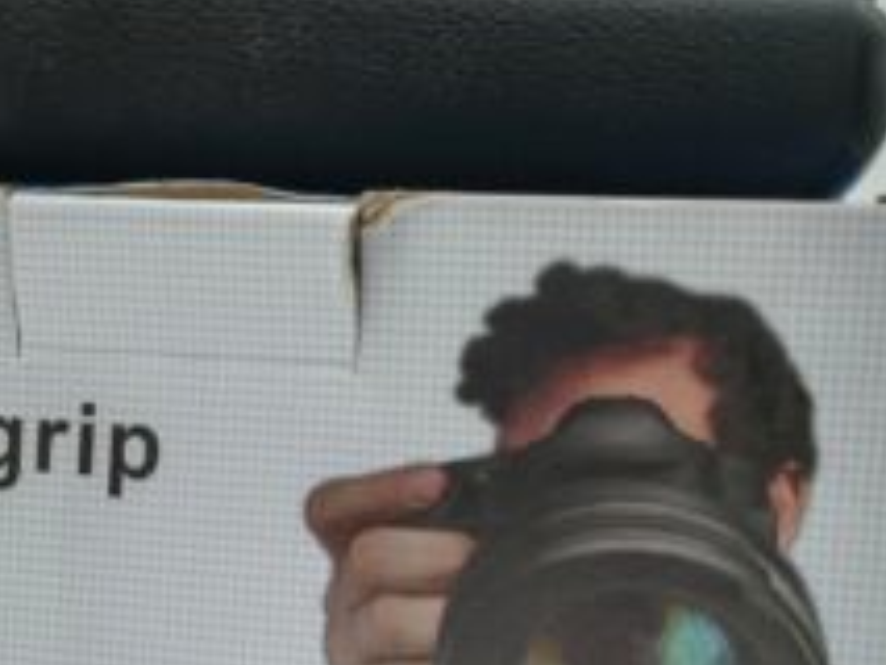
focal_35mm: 45
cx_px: 229
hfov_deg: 40.9
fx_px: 1152
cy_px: 399
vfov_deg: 32.1
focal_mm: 5.56
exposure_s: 1/527
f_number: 1.8
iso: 101
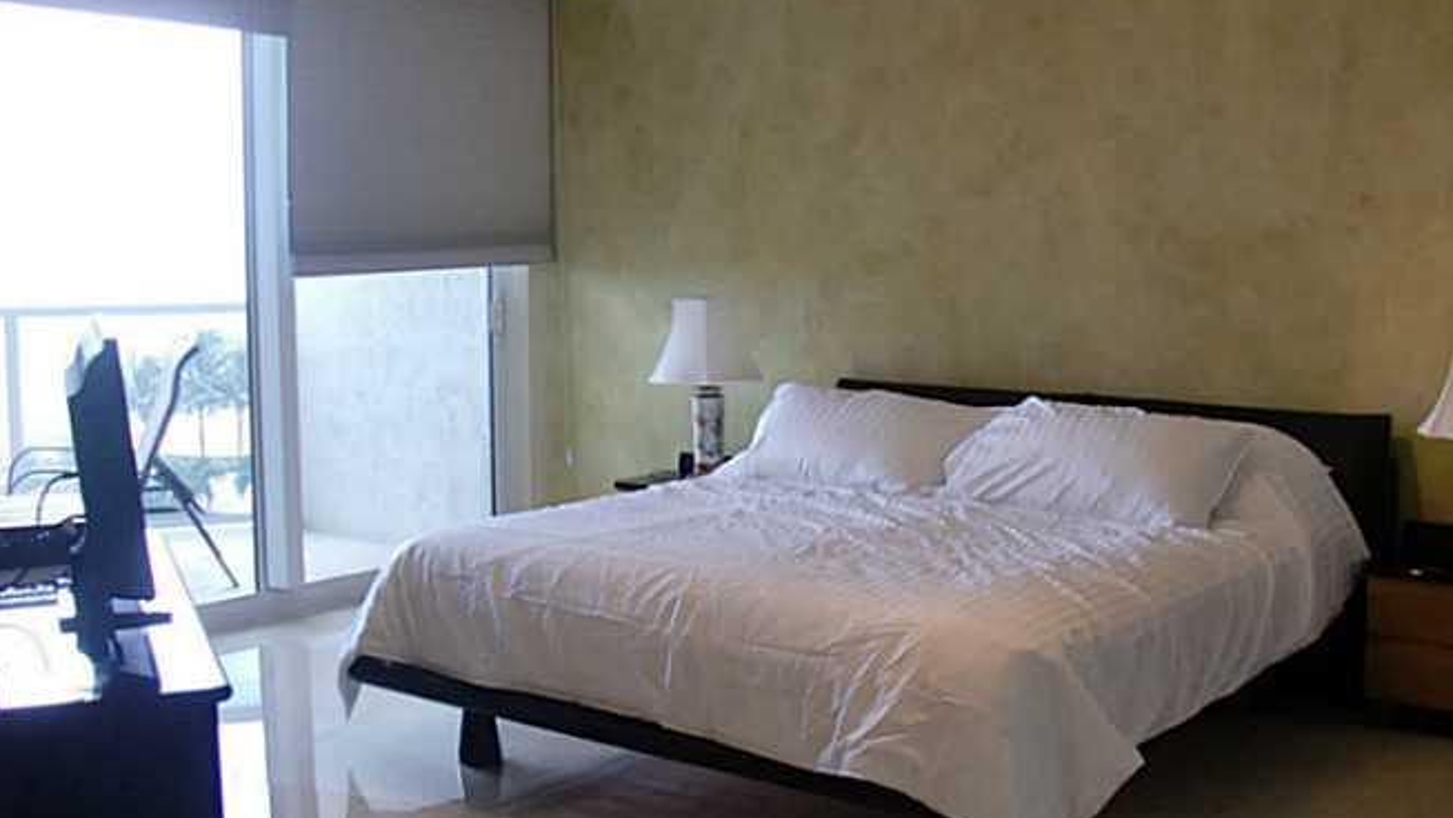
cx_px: 884
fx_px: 1849
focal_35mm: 48
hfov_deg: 42.6
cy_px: 396
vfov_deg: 24.9
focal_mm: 6.3
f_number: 2.8
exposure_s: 1/60
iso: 160
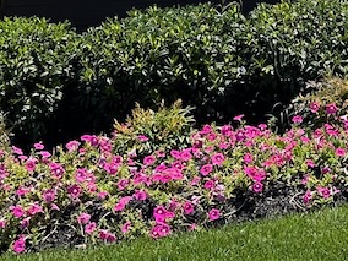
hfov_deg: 16.7
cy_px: -239
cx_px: 509
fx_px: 1086
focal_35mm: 108
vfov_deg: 12.3
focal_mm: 6.86
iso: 80
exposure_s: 1/4762
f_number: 1.78
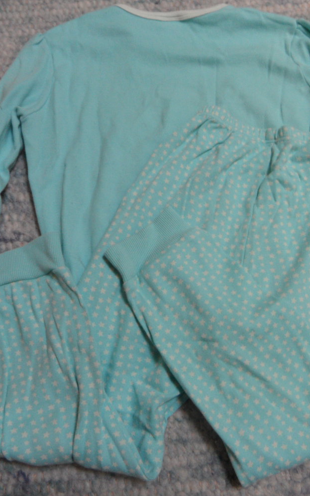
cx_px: 168
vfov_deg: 56.7
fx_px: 460
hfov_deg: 37.2
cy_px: 248
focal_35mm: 34
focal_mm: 4.1
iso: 120
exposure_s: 1/30
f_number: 2.9
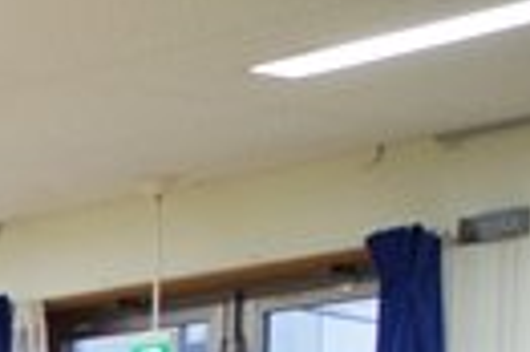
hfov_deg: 9.9
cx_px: -987
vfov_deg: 7.4
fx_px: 2426
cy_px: 1046
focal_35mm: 165
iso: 200
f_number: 5.6
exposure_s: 1/40
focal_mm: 18
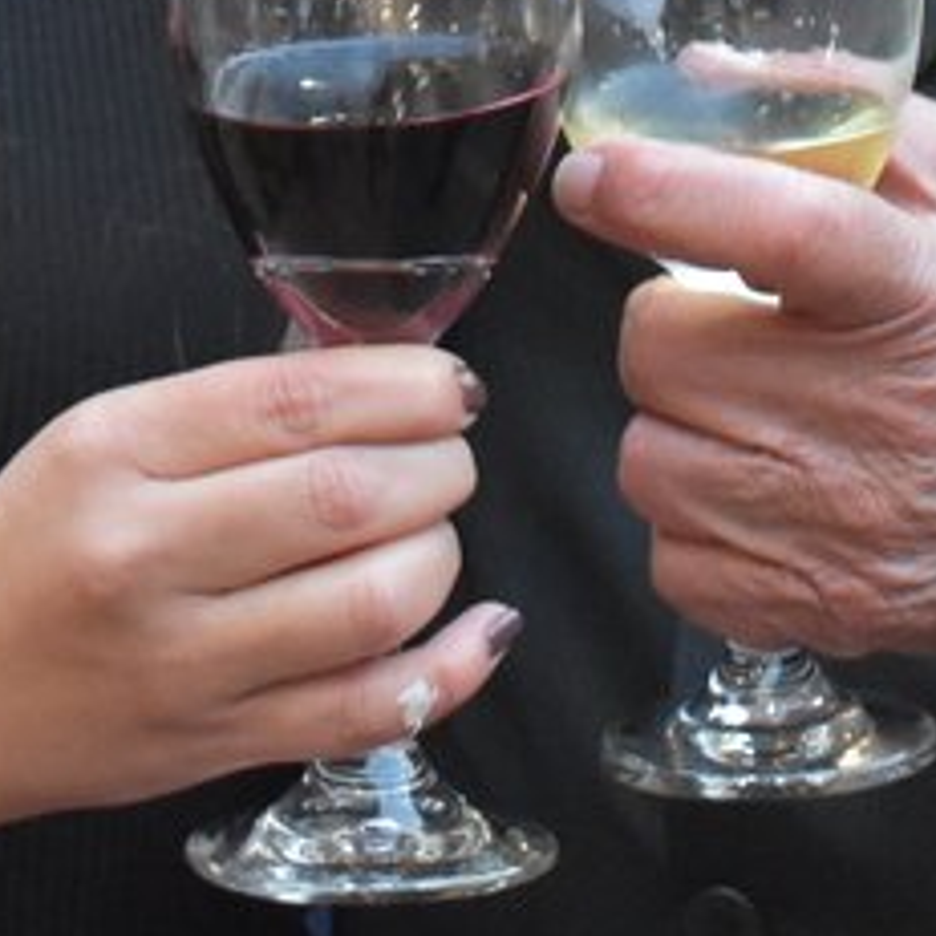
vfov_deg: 9.4
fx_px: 5482
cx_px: 430
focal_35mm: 179
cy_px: -642
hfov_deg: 9.8
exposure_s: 1/60
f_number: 4
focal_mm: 27
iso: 3600
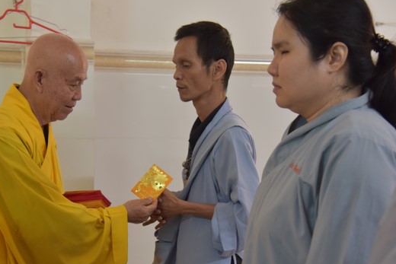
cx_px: 168
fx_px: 660
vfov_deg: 22.6
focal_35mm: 60
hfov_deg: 33.3
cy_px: 145
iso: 1400
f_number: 4
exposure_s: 1/60
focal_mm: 48
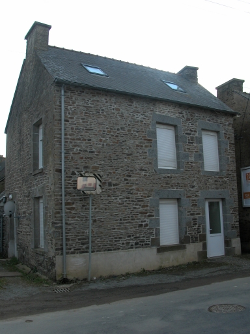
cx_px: 125
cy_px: 167
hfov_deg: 40.7
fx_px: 337
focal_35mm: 35
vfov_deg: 52.6
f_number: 5.6
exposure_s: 1/193
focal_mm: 8.9
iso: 100
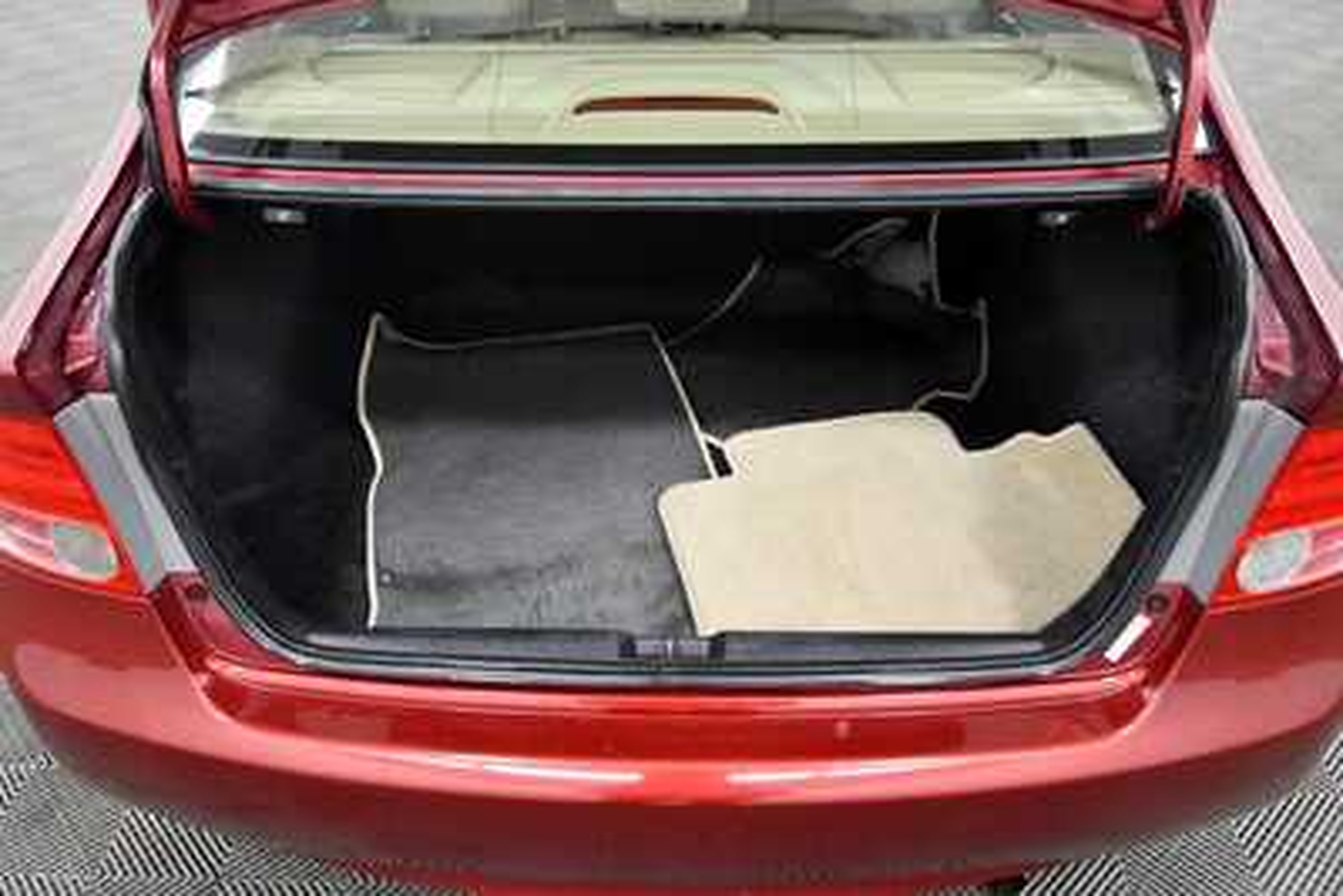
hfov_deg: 65.5
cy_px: 448
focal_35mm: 28
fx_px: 1045
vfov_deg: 46.4
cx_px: 672
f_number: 5.6
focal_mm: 19
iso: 2800
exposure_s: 1/125
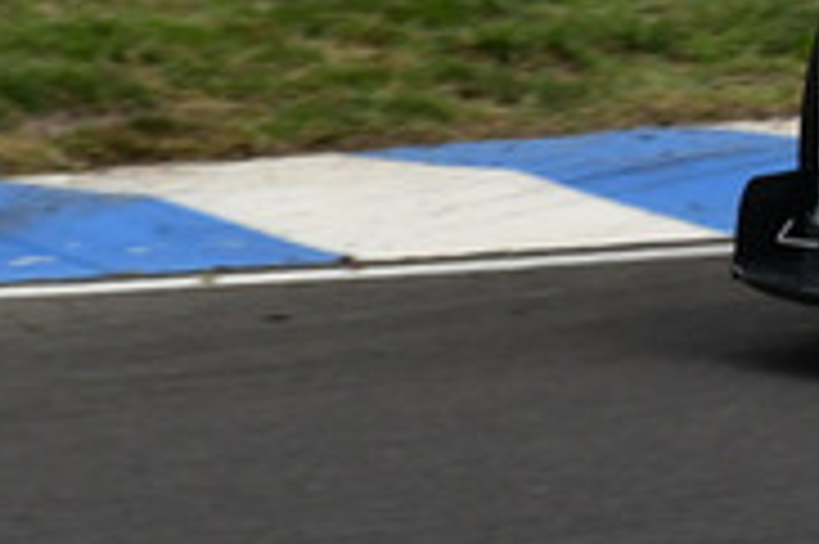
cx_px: 1449
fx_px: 67596
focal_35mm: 2974
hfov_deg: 0.7
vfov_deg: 0.5
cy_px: -211
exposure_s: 1/640
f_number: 11
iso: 400
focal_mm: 450
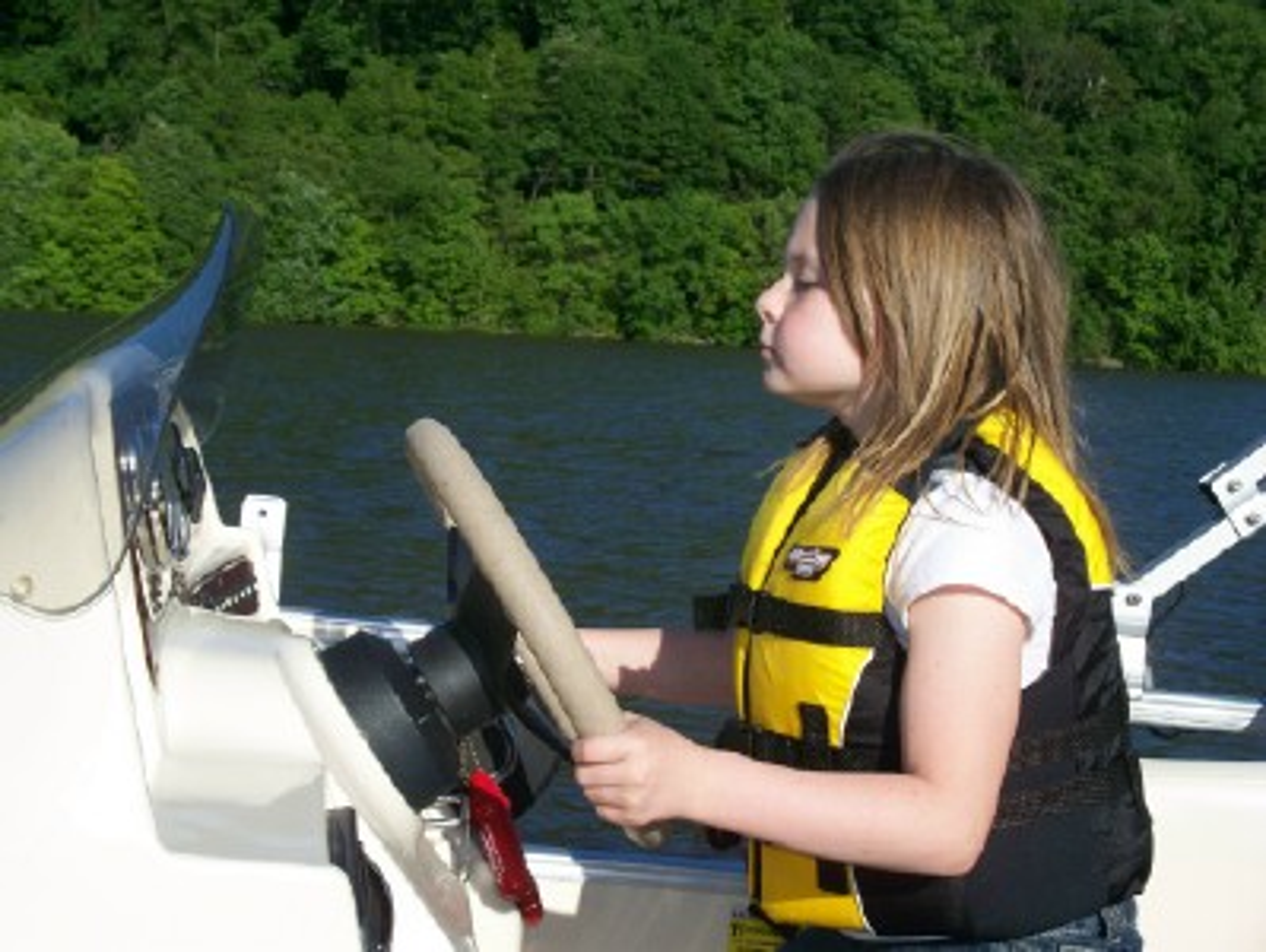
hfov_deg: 31.7
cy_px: 476
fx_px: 2233
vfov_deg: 24.1
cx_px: 633
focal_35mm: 61
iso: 64
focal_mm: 12.89
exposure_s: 1/400
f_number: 5.6
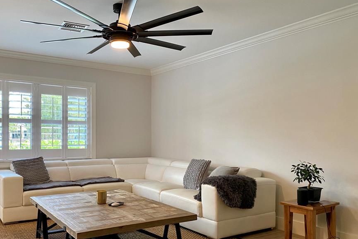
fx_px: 318
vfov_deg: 41.0
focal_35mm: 32
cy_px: 142
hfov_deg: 58.4
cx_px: 152
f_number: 1.8
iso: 125
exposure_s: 1/60
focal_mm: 4.25
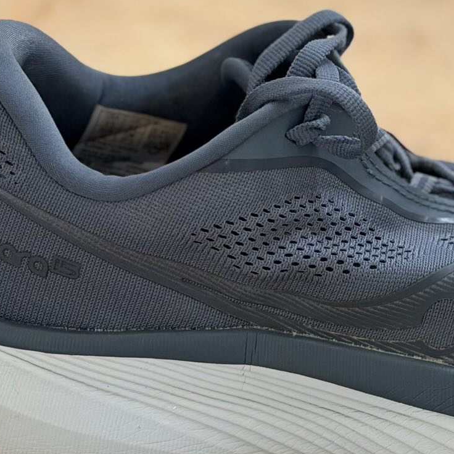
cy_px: 223
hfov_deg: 14.7
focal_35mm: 118
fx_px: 1751
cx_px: 386
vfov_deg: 14.8
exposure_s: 1/43
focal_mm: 6.76
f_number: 1.78
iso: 250
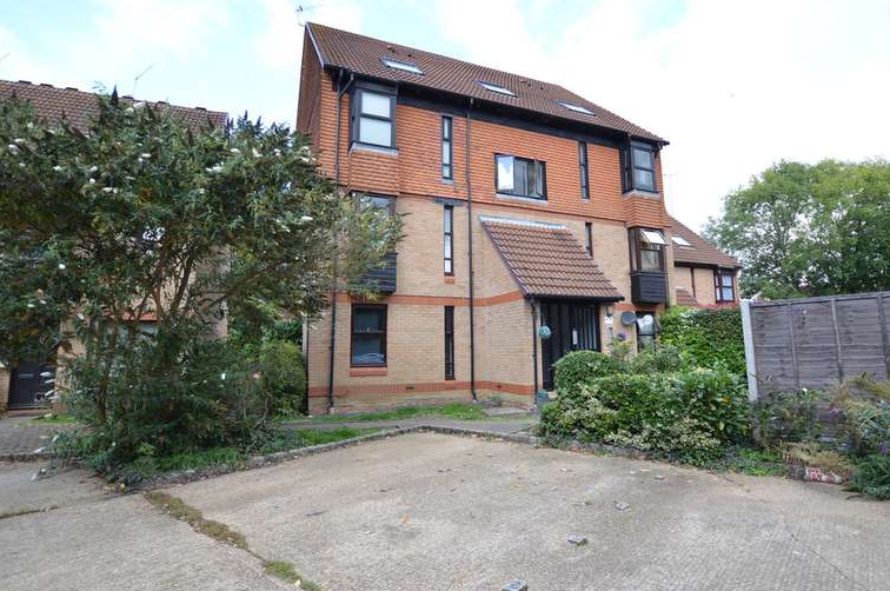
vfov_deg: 66.5
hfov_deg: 89.2
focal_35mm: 18
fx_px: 451
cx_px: 453
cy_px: 290
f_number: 4.5
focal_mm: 11.5
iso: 100
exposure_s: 1/80
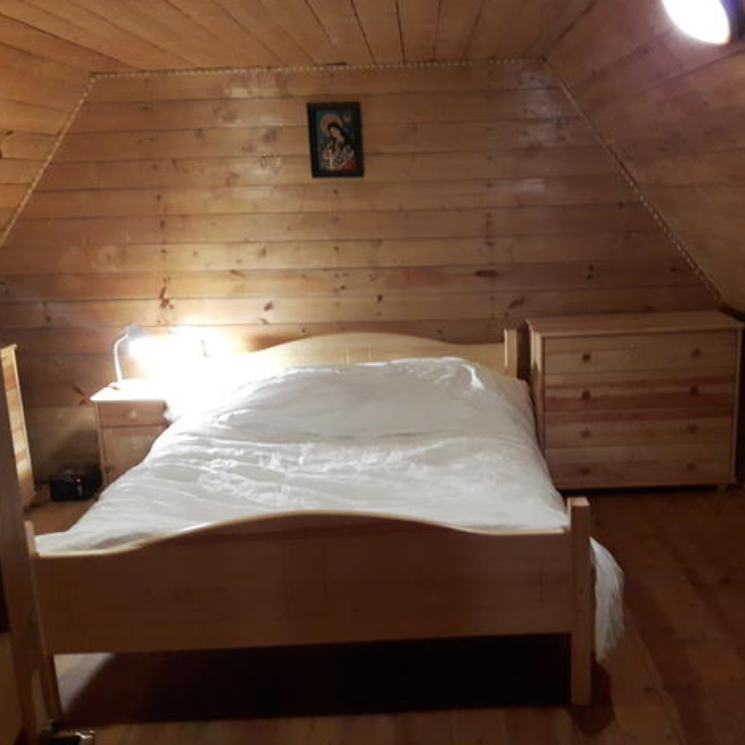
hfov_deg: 43.7
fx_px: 925
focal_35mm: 38
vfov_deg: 43.9
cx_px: 443
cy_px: 376
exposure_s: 1/17
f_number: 1.9
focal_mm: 3.7
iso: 400
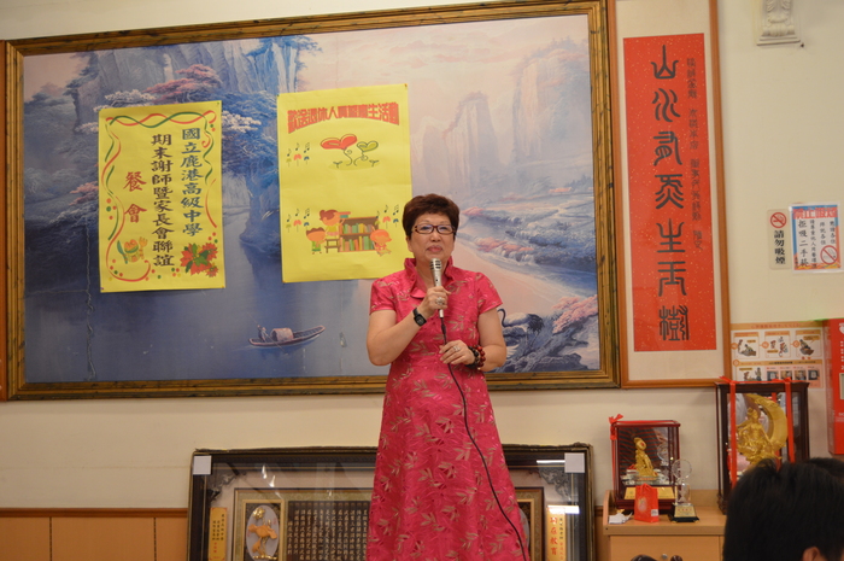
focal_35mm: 48
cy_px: 280
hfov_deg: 41.2
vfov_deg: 28.0
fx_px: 1124
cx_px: 422
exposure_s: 1/60
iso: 720
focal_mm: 32
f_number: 4.5
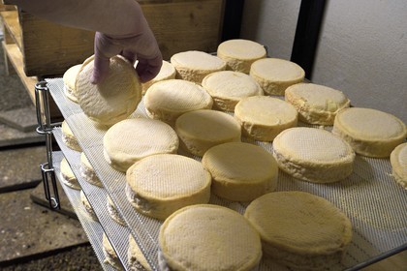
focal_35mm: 34
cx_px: 204
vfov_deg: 38.9
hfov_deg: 55.8
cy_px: 136
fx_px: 384
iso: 1600
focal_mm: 34
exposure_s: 1/80
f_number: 5.6
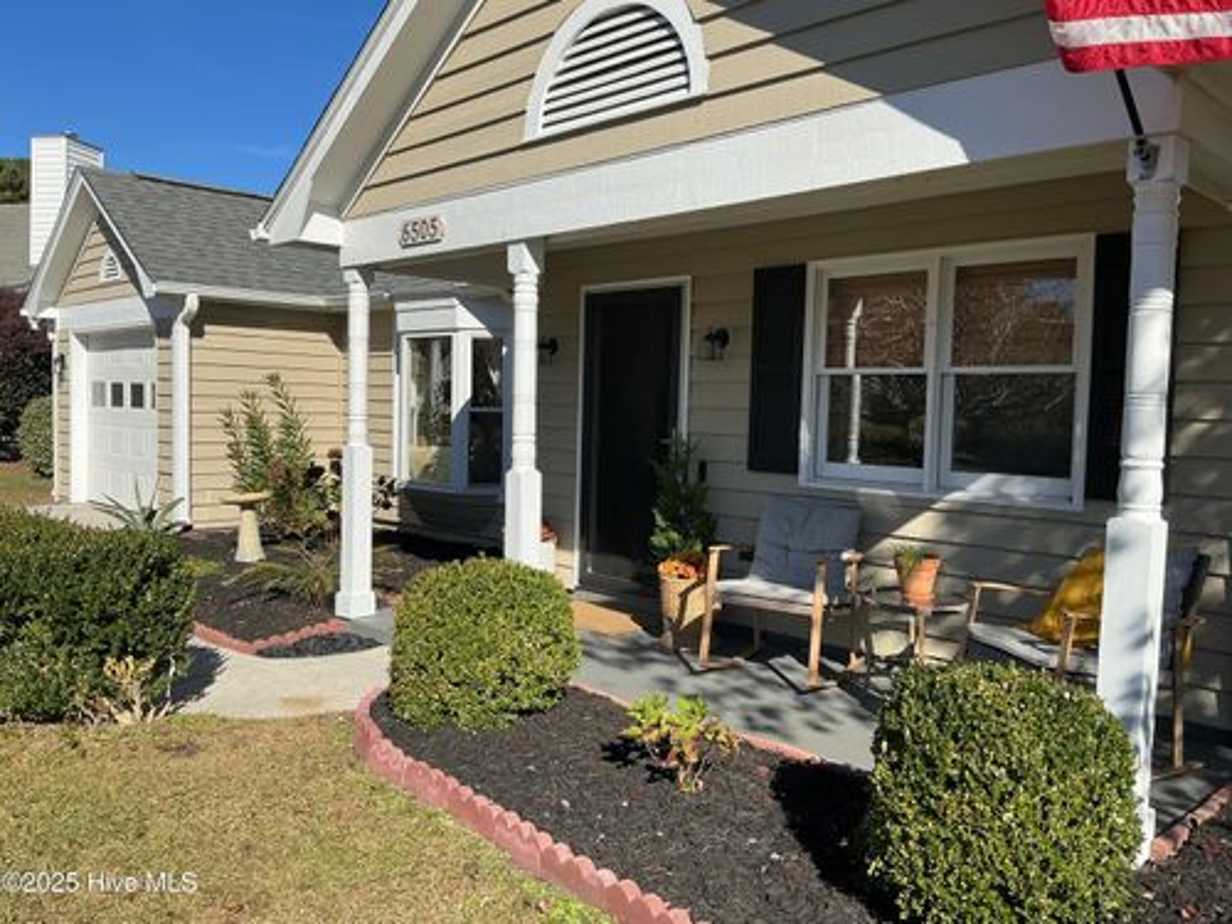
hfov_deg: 61.7
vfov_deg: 48.2
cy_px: 462
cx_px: 616
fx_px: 1032
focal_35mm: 29
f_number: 1.8
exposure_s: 1/2141
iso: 25
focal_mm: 3
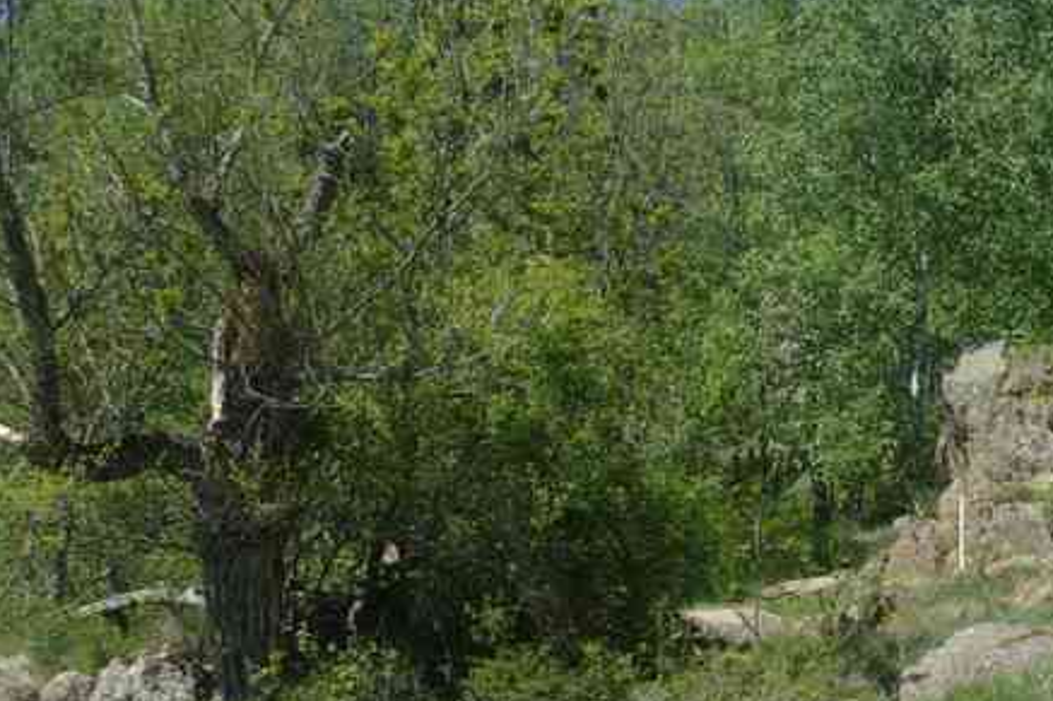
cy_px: 436
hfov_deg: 26.6
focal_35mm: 72
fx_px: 2109
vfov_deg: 18.8
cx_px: 1043
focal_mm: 21
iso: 100
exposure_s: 1/180
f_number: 8
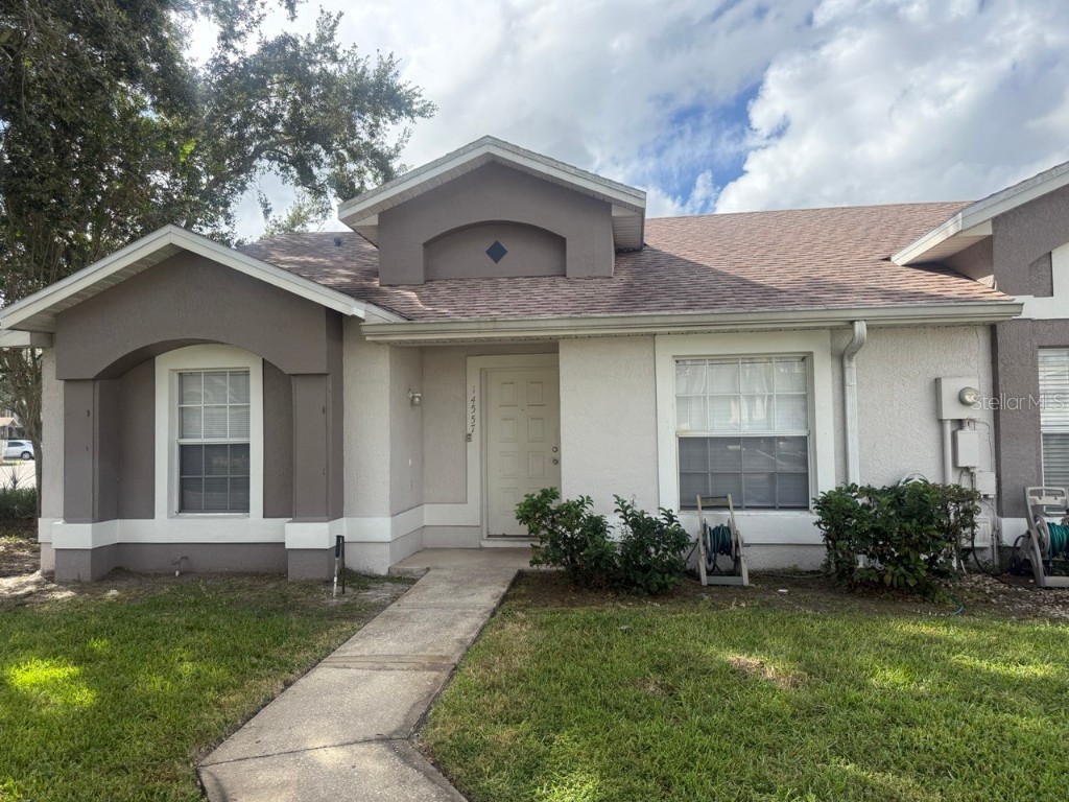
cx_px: 534
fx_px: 741
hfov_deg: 71.6
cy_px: 401
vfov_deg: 56.8
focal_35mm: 24
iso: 100
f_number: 1.78
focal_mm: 6.76
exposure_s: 1/2445
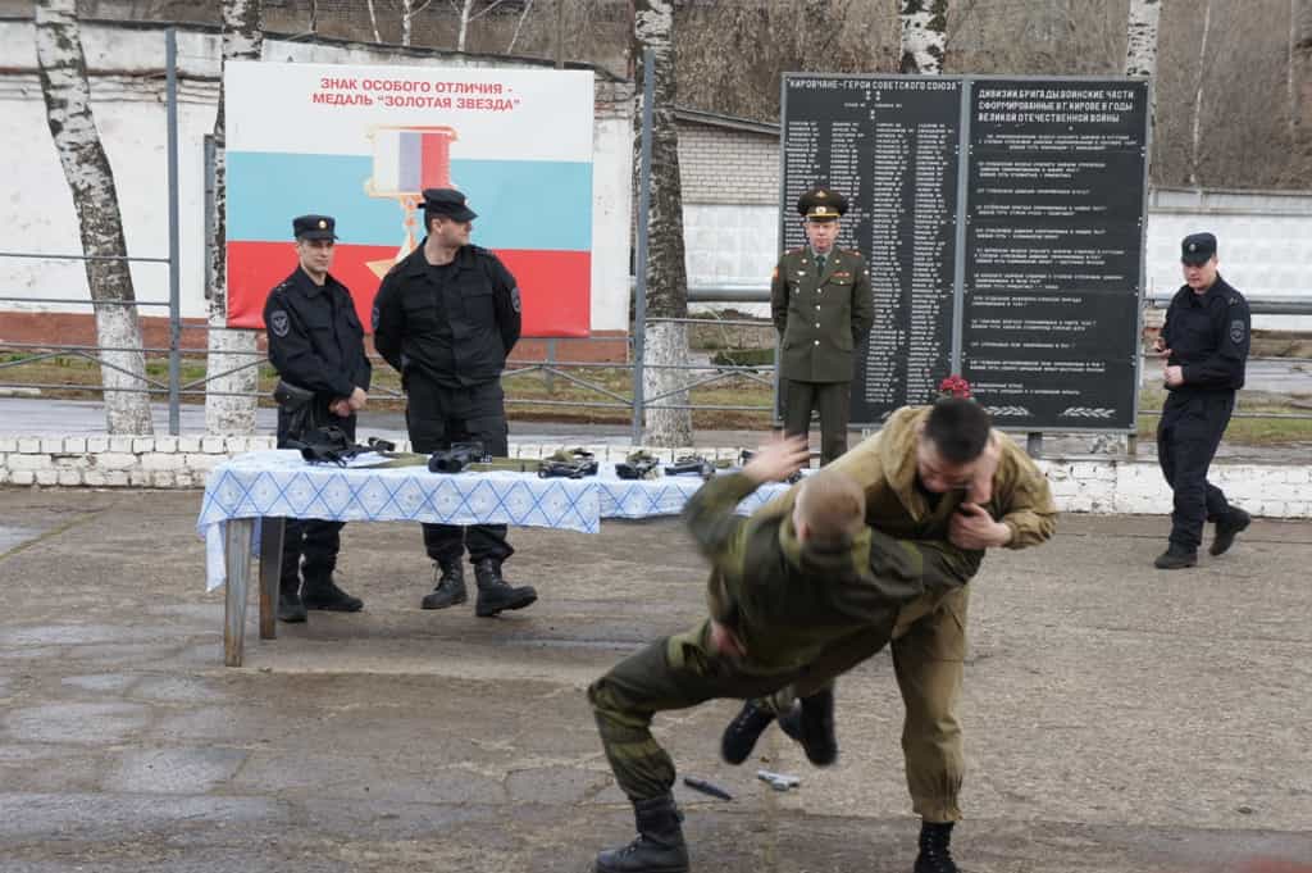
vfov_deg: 16.5
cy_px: 436
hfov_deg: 24.6
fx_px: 3004
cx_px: 656
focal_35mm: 82
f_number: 5.6
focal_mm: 55
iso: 200
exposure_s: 1/100
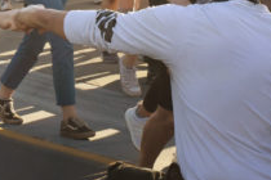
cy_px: 36
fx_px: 1837
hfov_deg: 8.4
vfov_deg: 5.6
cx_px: -30
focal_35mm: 244
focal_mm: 50
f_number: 11
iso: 1600
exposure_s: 1/1000
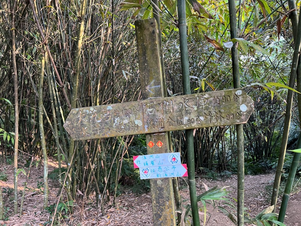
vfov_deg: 53.1
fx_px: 226
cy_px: 113
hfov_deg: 67.3
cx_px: 150
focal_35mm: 26
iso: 320
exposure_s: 1/60
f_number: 1.5
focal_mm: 5.7
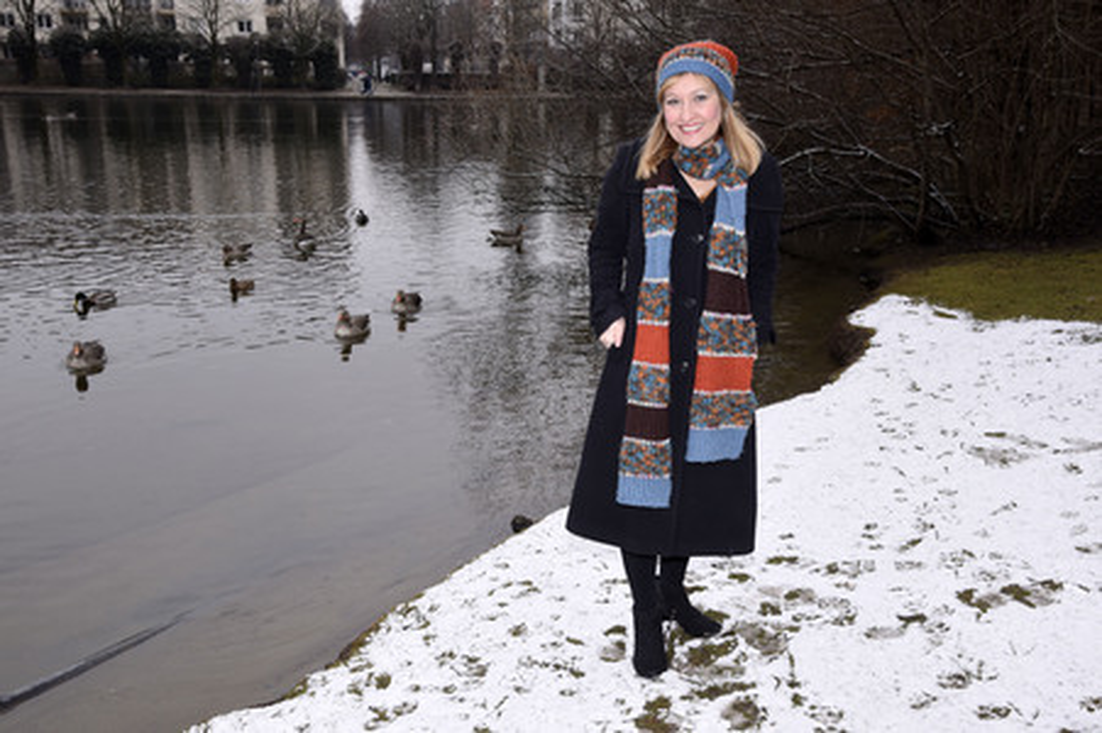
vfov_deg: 35.0
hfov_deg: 50.7
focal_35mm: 38
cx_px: 551
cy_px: 366
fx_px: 1162
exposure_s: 1/160
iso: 800
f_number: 10
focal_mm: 38
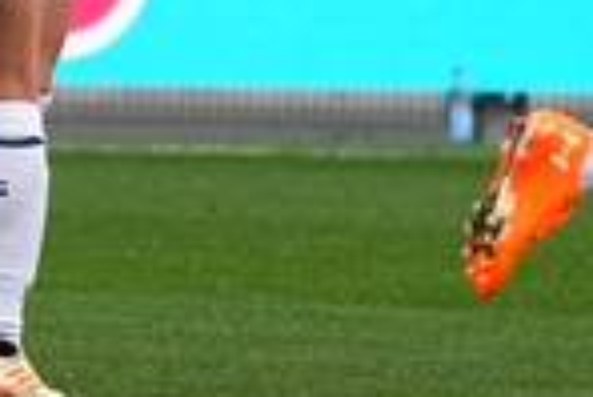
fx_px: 23067
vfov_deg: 1.0
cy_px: -176
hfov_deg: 1.5
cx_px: -88
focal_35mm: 1399
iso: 1600
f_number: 5.6
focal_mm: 230
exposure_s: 1/1600
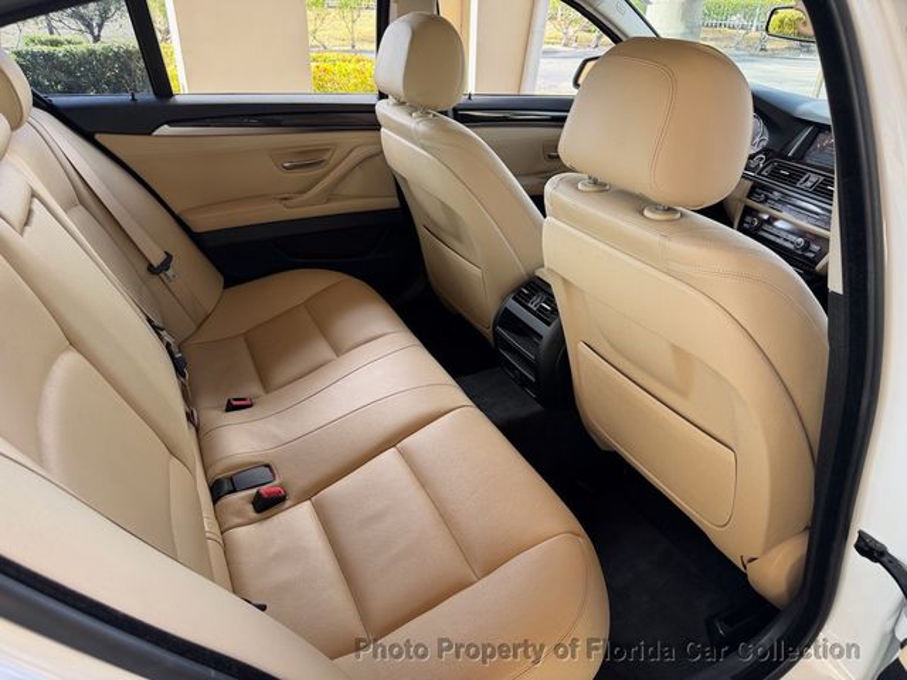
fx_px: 629
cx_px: 454
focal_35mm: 24
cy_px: 340
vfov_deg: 56.8
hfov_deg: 71.6
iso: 64
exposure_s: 1/124
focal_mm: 6.76
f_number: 1.78
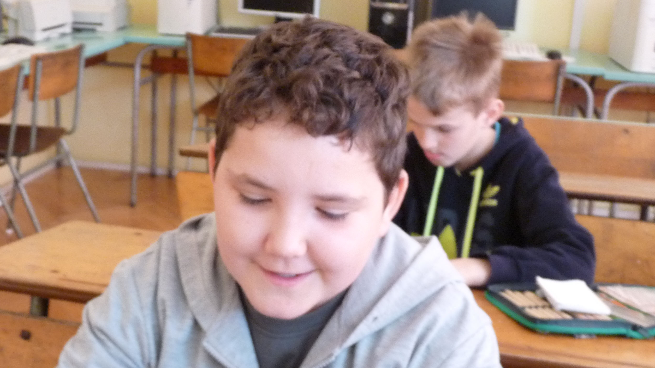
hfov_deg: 41.3
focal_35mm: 50
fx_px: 868
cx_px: 324
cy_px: 183
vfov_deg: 24.0
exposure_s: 1/30
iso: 320
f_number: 3
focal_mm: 5.6
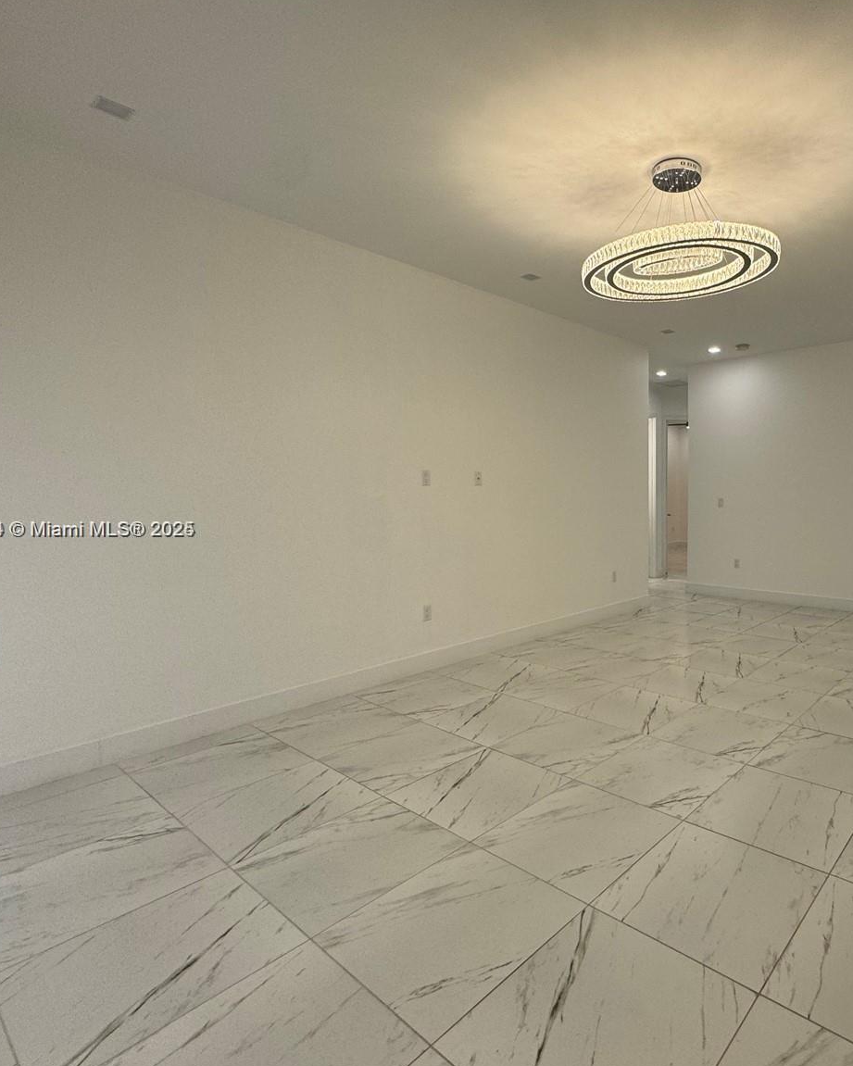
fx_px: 600
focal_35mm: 19
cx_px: 639
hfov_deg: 66.5
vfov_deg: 83.3
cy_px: 531
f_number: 2.2
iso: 80
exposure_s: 1/120
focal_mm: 2.22
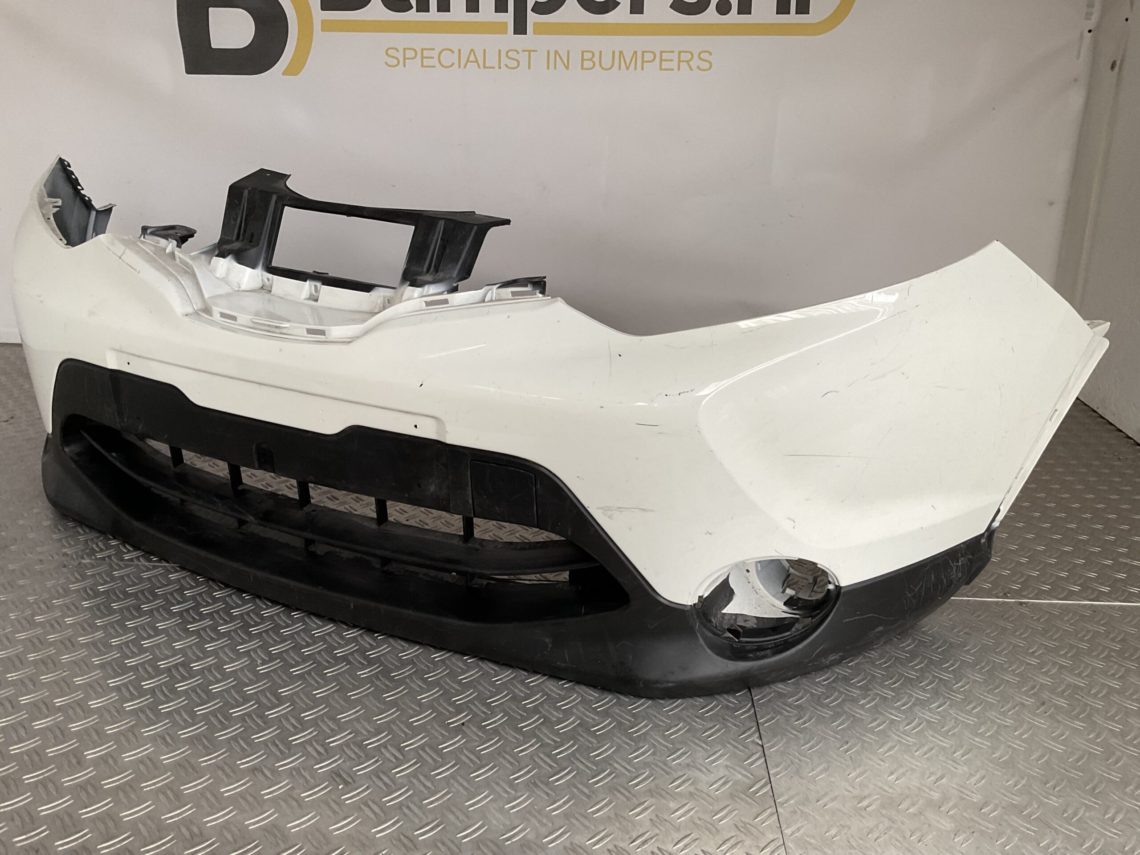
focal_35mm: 29
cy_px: 428
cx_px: 570
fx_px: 955
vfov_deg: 48.2
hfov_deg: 61.7
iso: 50
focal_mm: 3
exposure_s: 1/100
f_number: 1.8
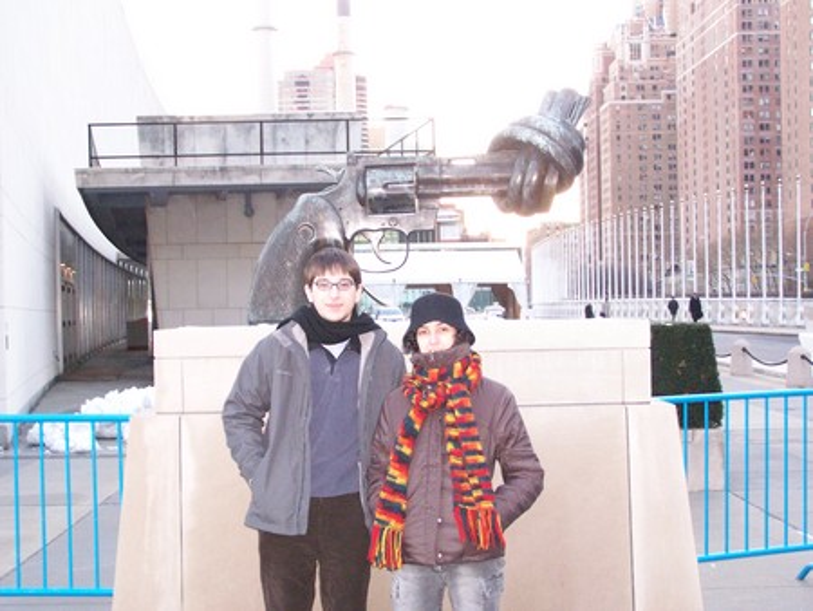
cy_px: 306
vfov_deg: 24.8
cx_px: 406
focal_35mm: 59
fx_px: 1386
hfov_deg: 32.7
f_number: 3.1
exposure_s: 1/40
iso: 400
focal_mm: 9.8
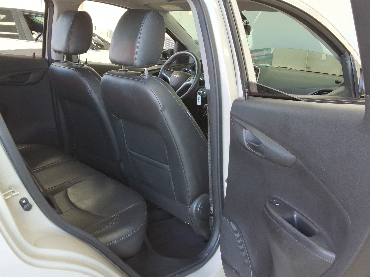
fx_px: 406
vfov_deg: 37.7
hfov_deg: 49.0
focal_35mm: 38
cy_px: 124
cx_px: 184
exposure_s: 1/60
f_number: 1.9
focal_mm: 2.91
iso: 39
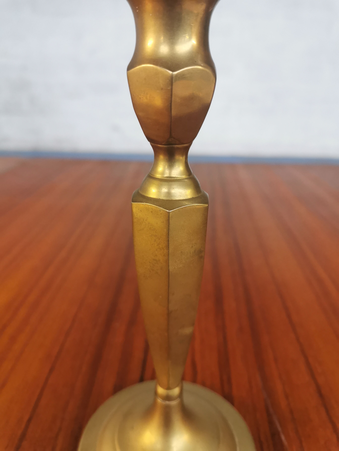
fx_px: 353
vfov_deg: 65.3
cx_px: 170
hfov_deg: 51.4
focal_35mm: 27
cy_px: 226
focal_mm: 5.58
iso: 250
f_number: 1.8
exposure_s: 1/50
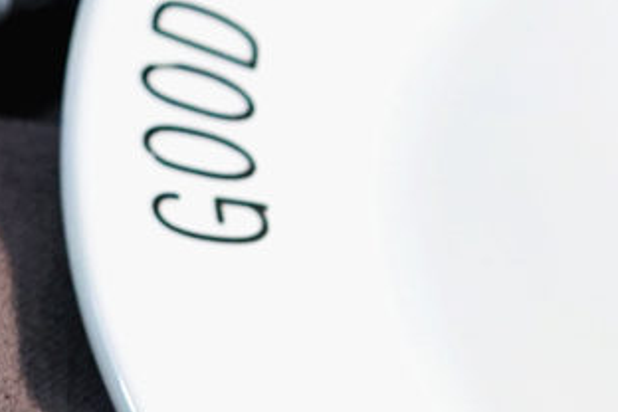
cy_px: 1019
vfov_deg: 3.8
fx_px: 6059
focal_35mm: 353
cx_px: -677
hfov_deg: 5.7
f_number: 3.5
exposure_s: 1/160
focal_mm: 55
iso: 1600
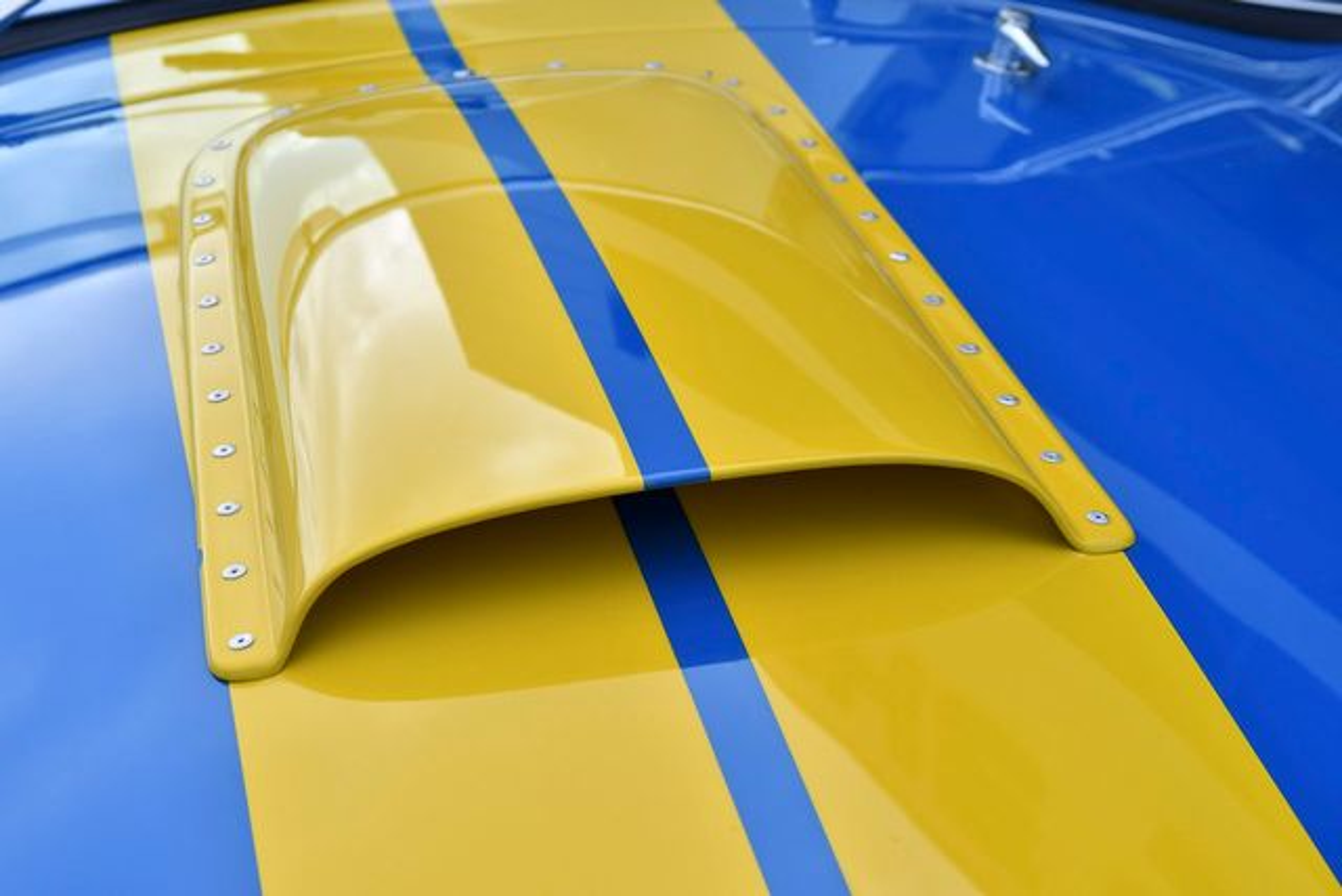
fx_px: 3132
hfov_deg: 24.2
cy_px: 448
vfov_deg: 16.3
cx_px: 671
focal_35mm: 84
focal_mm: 56
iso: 400
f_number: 7.1
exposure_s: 1/640
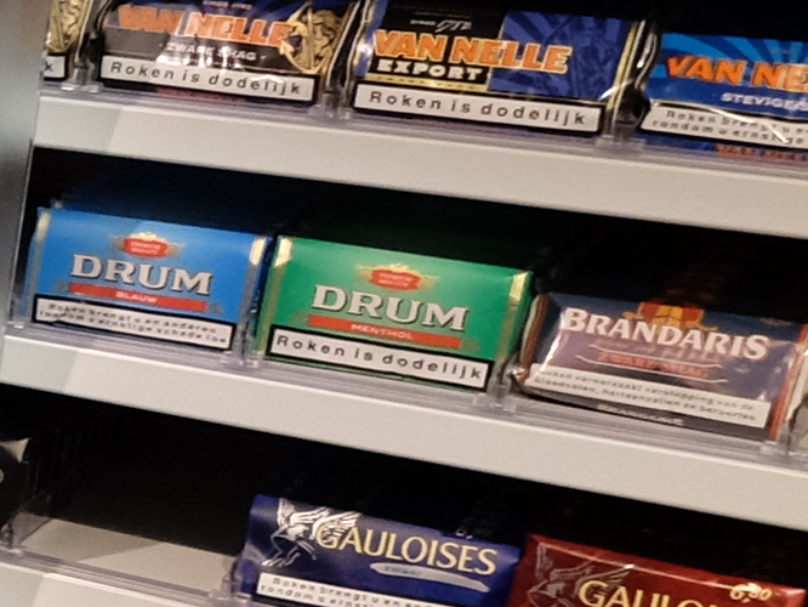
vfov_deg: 13.9
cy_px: 416
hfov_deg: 12.0
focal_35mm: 106
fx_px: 2475
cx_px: -1443
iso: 1600
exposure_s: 1/150
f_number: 4.5
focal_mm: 10
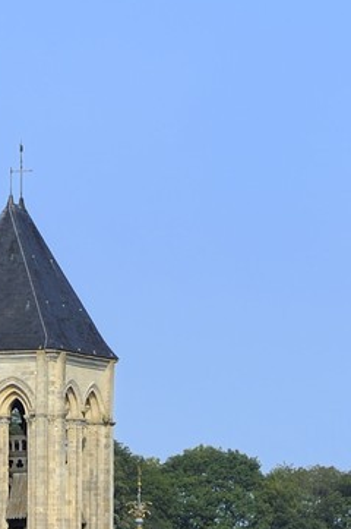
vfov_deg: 3.2
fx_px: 9421
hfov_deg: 2.1
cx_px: 149
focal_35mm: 643
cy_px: 1058
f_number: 10
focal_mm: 145
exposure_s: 1/250
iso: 200
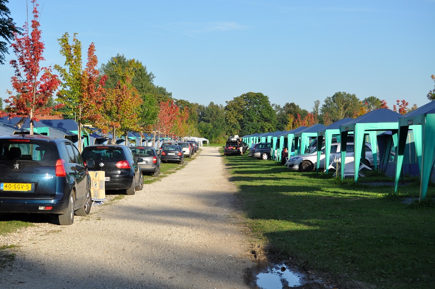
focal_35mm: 75
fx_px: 905
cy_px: 144
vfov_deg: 18.1
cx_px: 218
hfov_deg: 27.0
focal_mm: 50
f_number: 9
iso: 200
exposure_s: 1/320
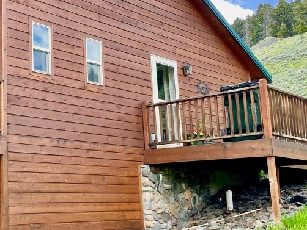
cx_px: 4
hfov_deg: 33.3
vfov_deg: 27.5
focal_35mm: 53
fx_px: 470
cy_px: 106
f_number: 1.6
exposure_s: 1/511
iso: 32
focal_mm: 4.2
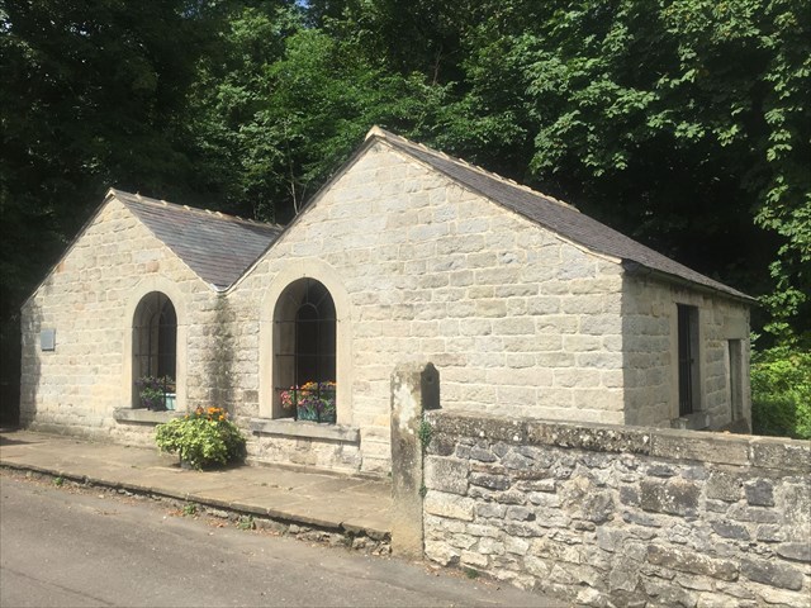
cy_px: 304
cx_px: 406
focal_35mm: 29
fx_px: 679
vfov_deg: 48.2
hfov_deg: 61.7
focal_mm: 4.15
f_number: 2.2
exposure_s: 1/1883
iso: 32
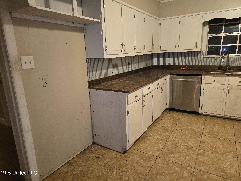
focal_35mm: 23
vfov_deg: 58.9
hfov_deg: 73.9
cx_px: 120
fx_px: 160
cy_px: 90
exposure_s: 1/60
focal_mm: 6.3
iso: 800
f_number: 1.7
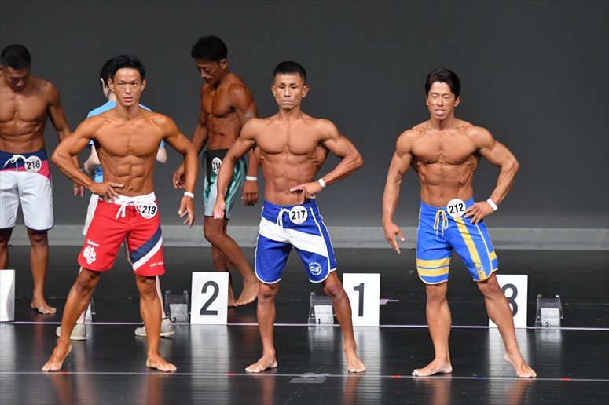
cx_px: 304
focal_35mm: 315
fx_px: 5326
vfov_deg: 4.4
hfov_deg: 6.5
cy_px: 202
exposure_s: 1/400
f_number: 5.6
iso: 4000
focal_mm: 210
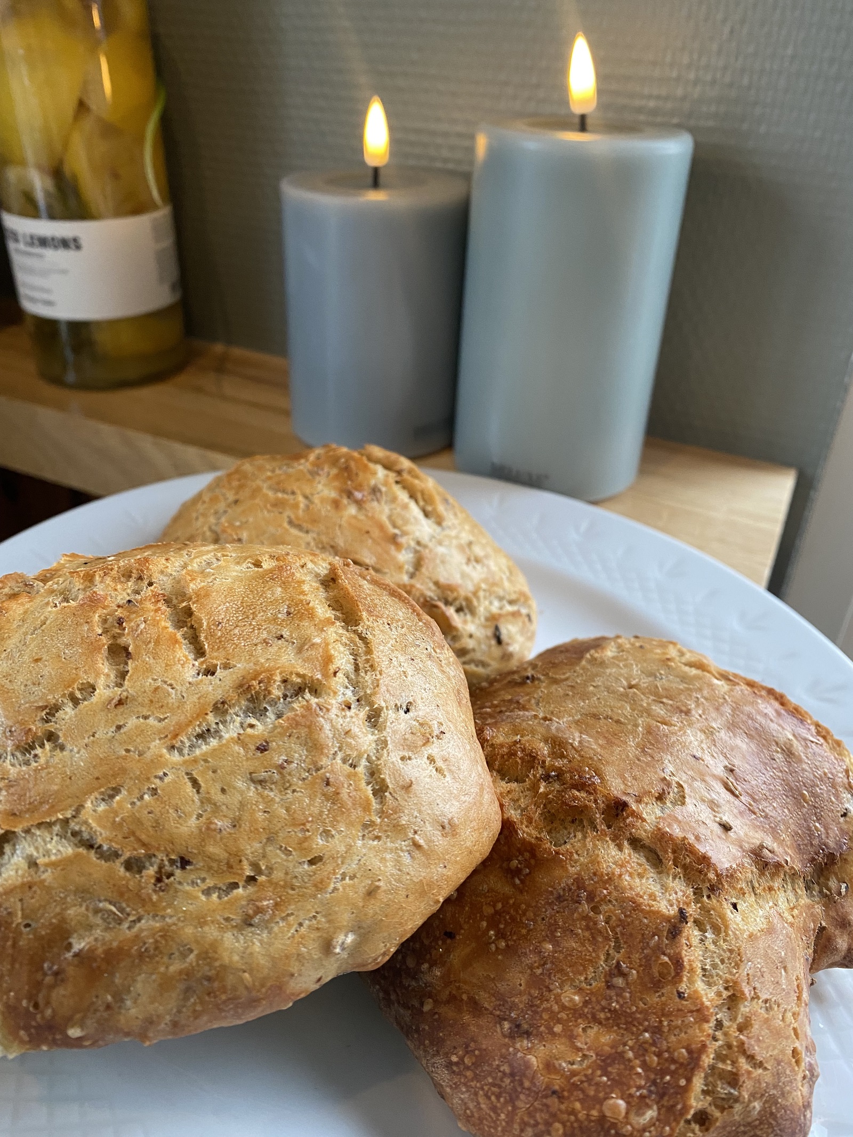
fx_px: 854
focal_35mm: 26
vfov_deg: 67.3
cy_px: 568
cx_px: 426
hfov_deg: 53.1
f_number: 1.8
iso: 125
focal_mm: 4.25
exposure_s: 1/60
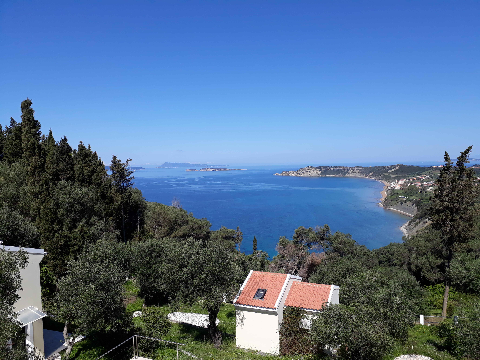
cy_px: 180
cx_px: 240
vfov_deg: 51.4
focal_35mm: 27
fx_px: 374
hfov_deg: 65.3
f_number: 1.9
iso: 40
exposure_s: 1/1890
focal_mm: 3.6
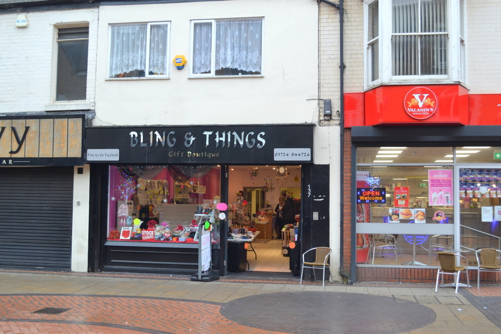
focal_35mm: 39
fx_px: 543
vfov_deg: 34.2
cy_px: 167
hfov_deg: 49.5
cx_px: 250
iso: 400
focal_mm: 26
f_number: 5
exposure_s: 1/100
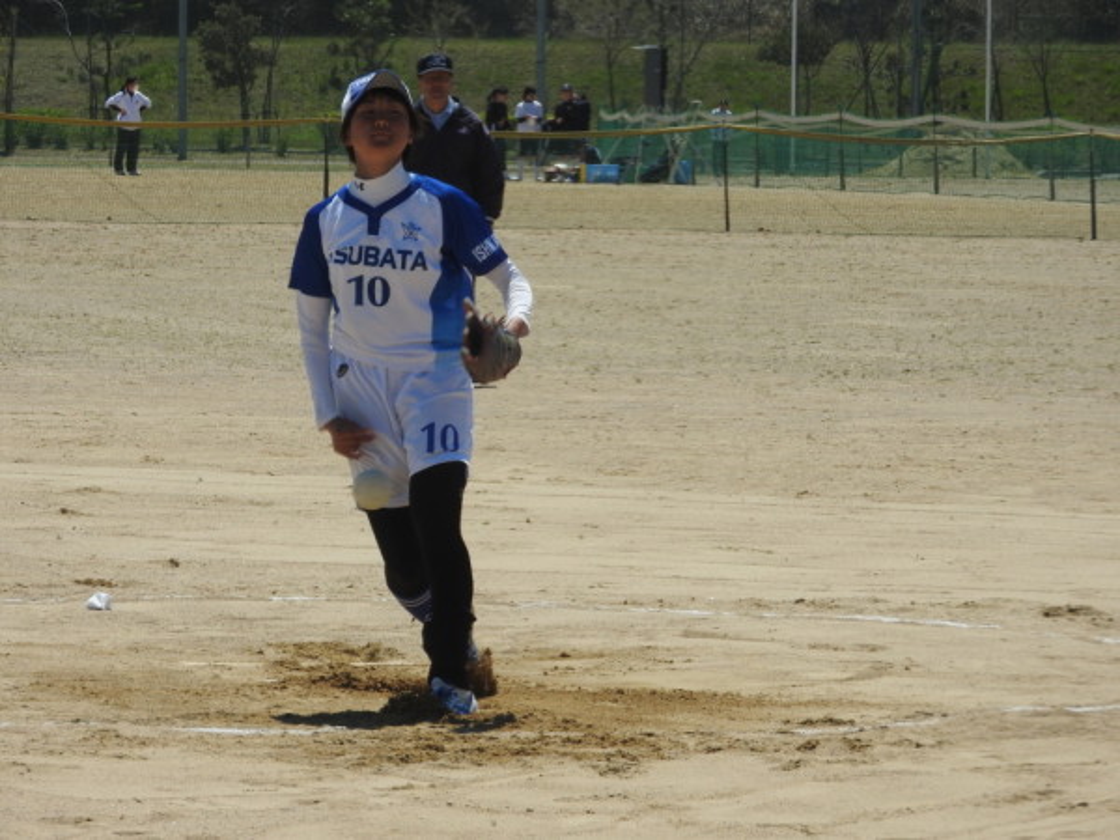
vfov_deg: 5.9
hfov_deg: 7.9
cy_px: 420
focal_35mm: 250
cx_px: 560
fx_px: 8089
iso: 100
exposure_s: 1/1000
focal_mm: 44.8
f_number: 5.5
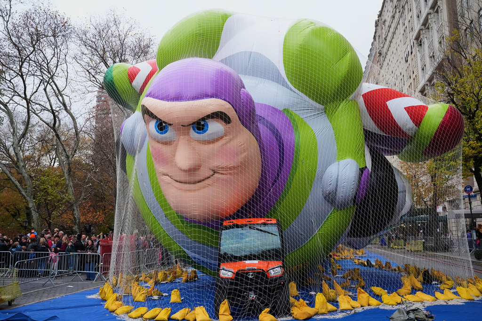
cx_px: 241
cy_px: 160
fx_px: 428
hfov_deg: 58.7
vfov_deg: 41.1
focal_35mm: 32
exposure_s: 1/800
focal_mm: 32
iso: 5000
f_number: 6.3
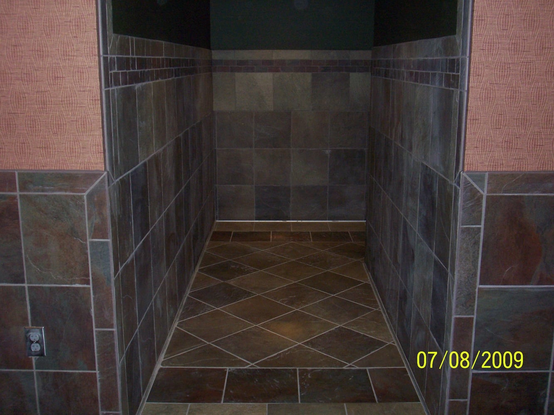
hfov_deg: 47.9
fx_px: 624
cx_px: 277
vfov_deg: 36.8
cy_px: 208
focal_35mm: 39
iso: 200
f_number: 3.9
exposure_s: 1/60
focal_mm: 6.4
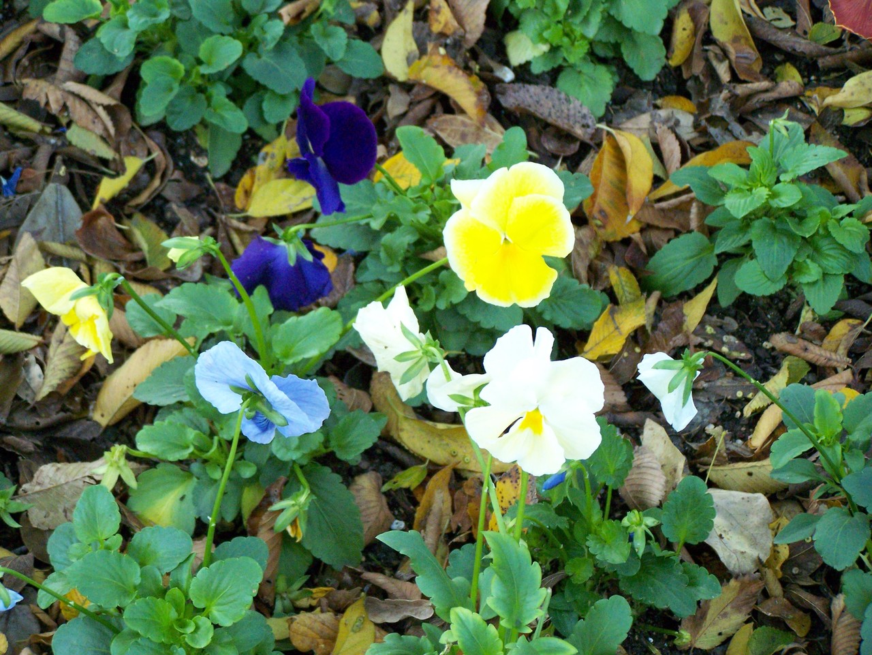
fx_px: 2948
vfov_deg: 12.7
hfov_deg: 16.8
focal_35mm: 117
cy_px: 328
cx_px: 436
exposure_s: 1/200
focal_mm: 19.4
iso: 400
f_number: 3.2
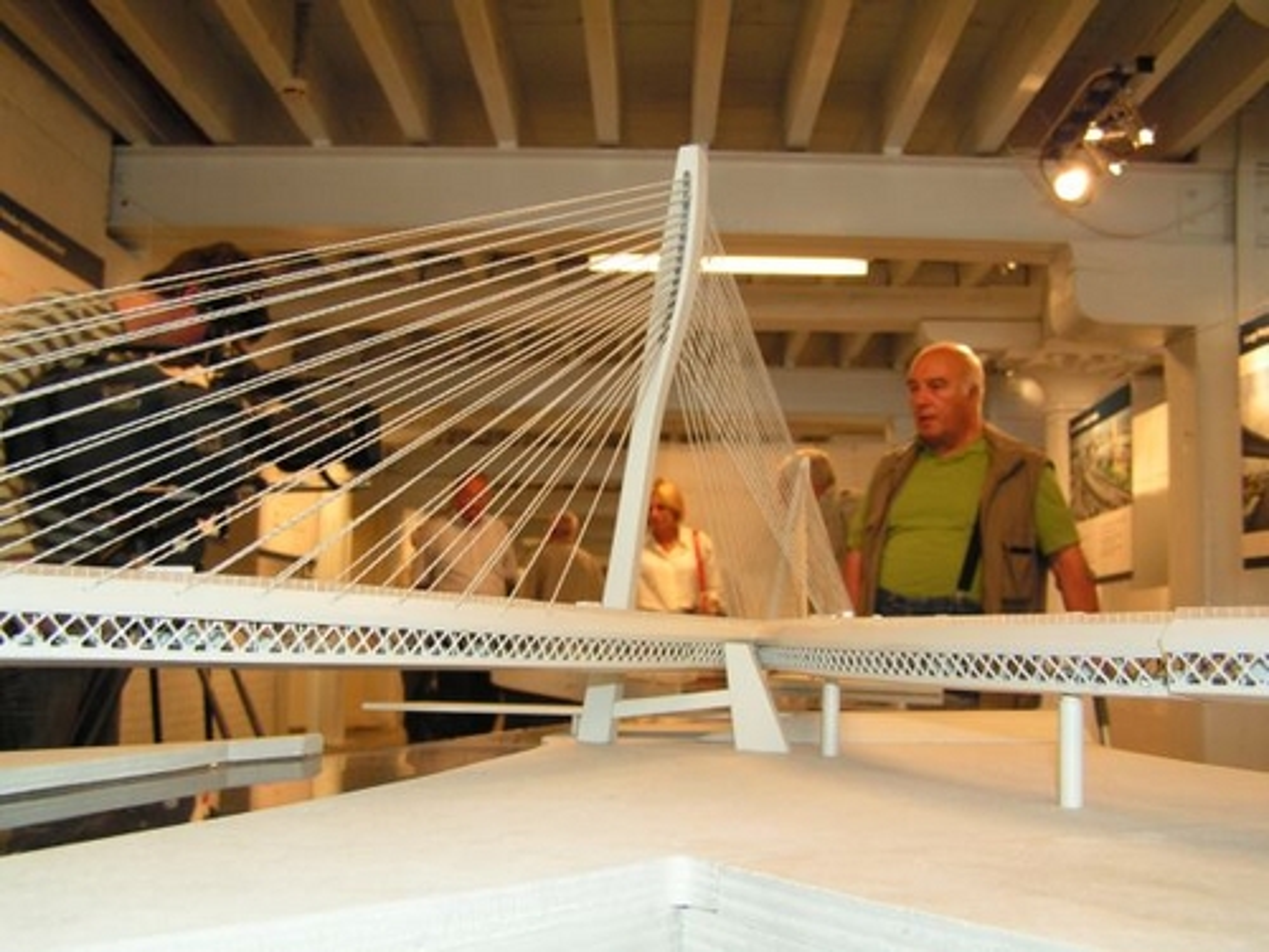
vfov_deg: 37.7
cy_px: 476
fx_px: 1393
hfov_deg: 49.0
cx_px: 634
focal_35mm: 38
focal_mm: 6.3
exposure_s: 1/40
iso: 125
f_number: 2.8
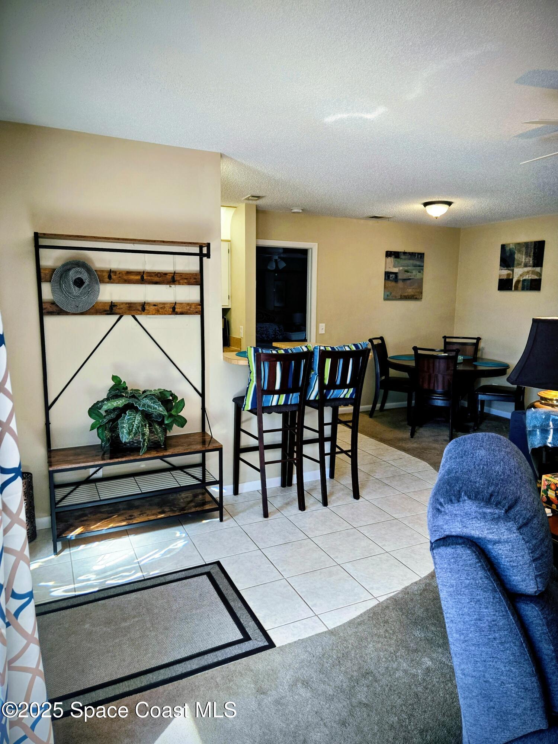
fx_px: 494
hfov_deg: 58.9
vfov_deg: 73.9
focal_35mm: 23
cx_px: 279
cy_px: 372
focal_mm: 5.4
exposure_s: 1/120
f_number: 1.8
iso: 125
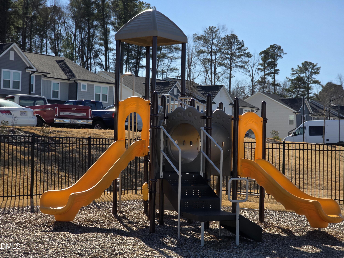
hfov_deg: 28.2
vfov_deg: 21.3
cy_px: 129
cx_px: 172
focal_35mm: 69
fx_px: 686
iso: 50
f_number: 2.4
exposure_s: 1/2122
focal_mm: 7.9
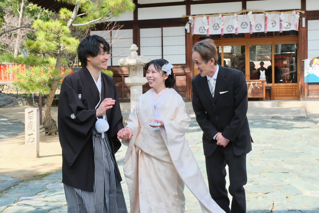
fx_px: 416
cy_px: 106
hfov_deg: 41.9
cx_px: 160
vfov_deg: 28.6
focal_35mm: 47
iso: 800
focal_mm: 31
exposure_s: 1/250
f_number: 8
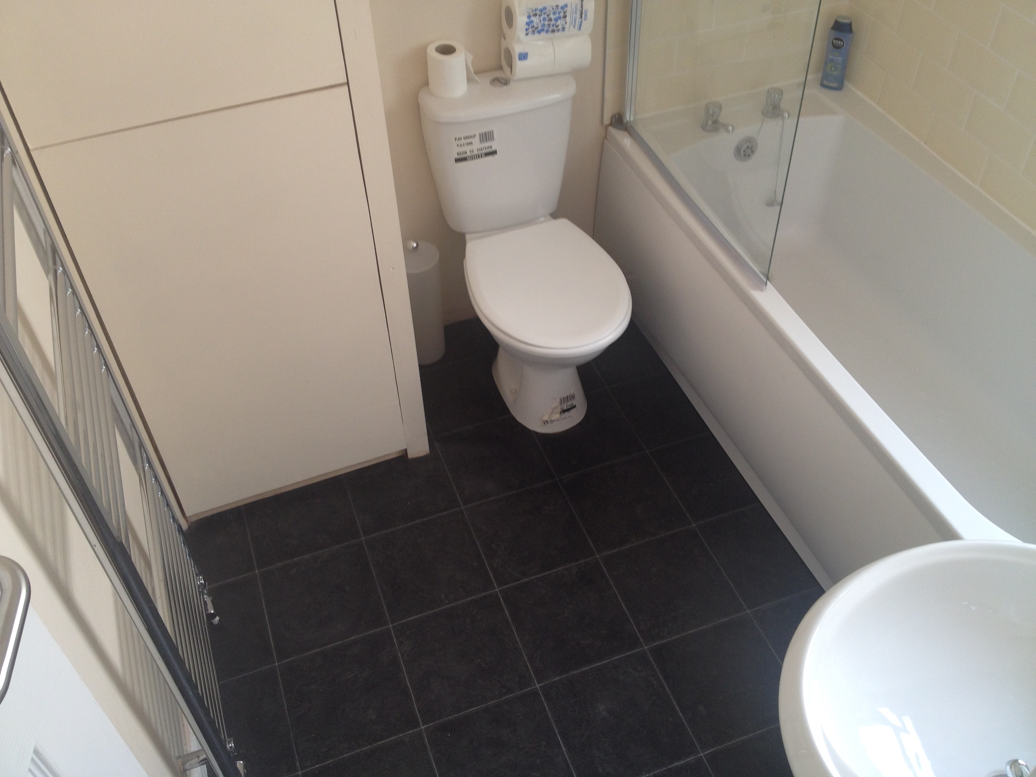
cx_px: 518
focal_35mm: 35
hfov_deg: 52.6
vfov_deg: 40.7
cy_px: 388
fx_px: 1047
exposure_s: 1/40
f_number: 2.4
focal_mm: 4.28
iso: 64
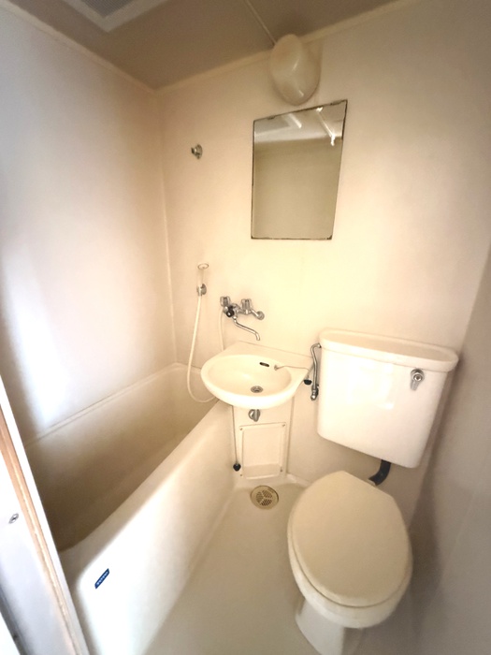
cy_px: 328
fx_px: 265
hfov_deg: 85.7
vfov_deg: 102.1
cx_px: 246
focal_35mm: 14
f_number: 2.2
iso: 1600
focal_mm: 2.22
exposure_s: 1/51
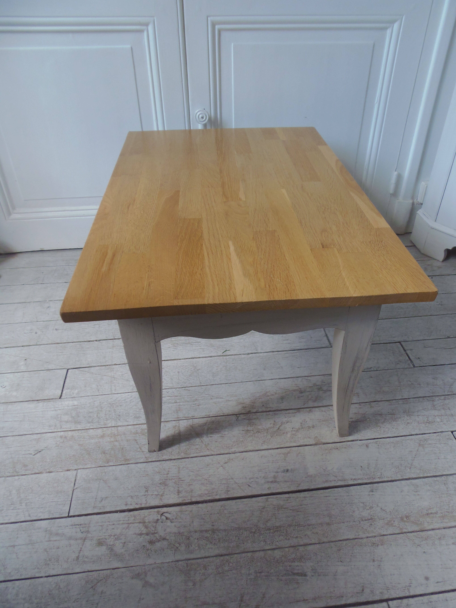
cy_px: 304
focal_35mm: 24
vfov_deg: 71.6
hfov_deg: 56.8
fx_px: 422
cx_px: 228
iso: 100
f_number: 2.9
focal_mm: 4.3
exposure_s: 1/30
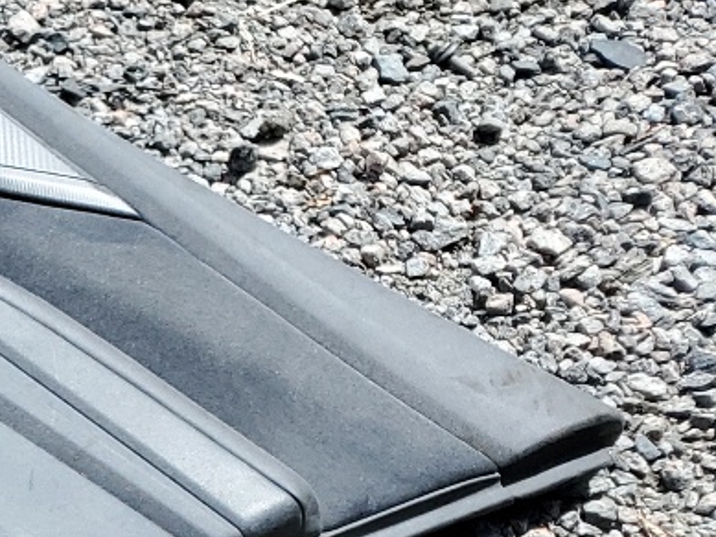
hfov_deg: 15.5
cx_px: -620
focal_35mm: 107
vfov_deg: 12.9
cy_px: 890
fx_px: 2214
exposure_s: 1/2500
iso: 50
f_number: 1.5
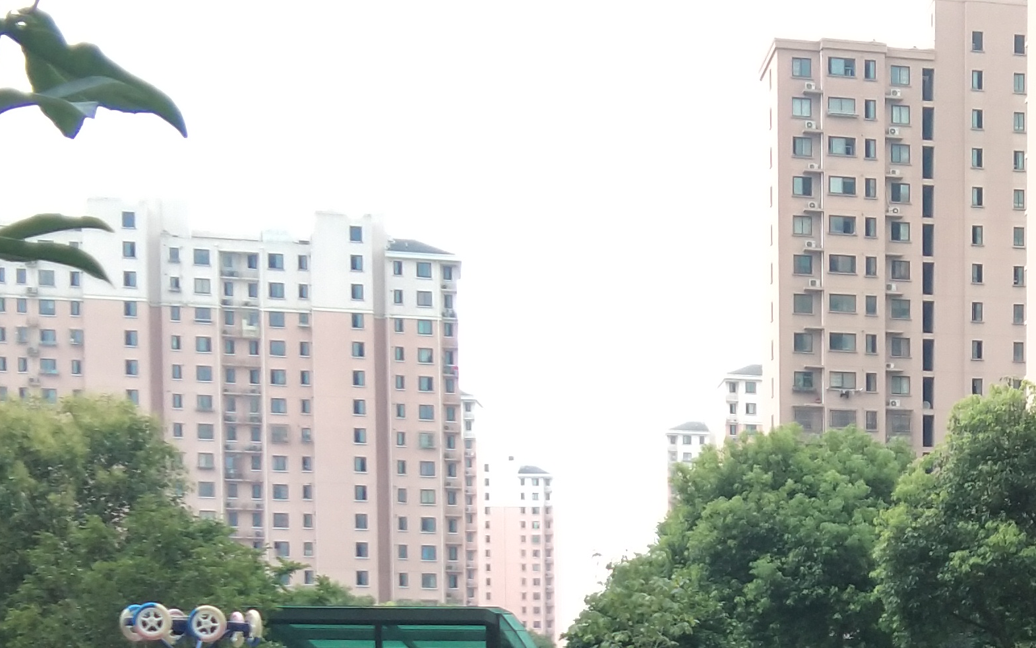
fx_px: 2456
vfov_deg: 14.4
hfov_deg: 23.0
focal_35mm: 87
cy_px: 833
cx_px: 988
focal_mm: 3.69
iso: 50
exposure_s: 1/209
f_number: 2.2
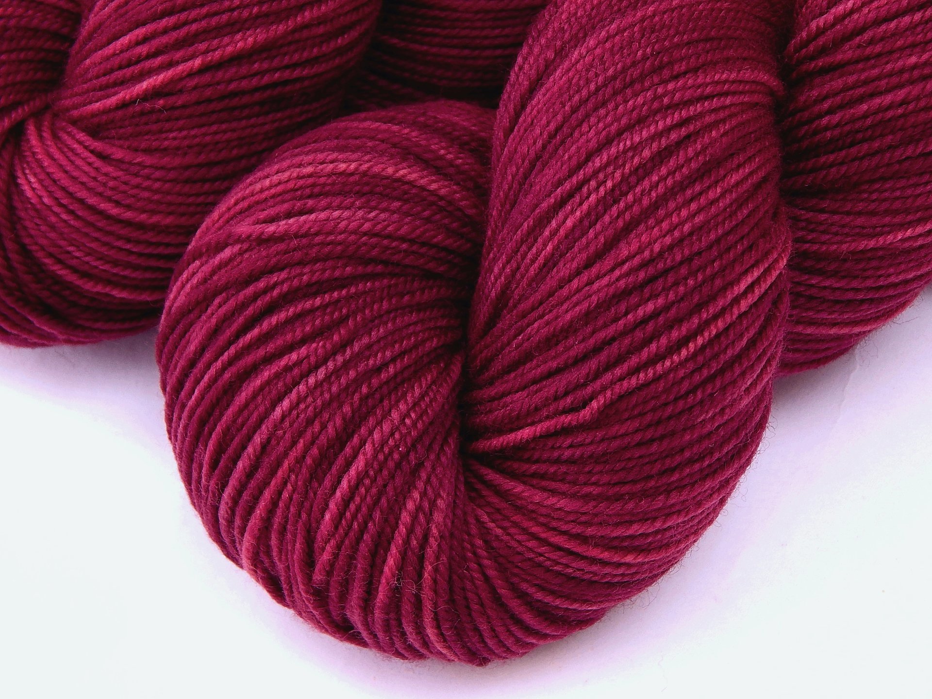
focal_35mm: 105
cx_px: 466
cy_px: 350
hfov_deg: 18.7
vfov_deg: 14.1
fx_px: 2827
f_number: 4.5
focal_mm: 18.7
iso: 200
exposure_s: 1/30
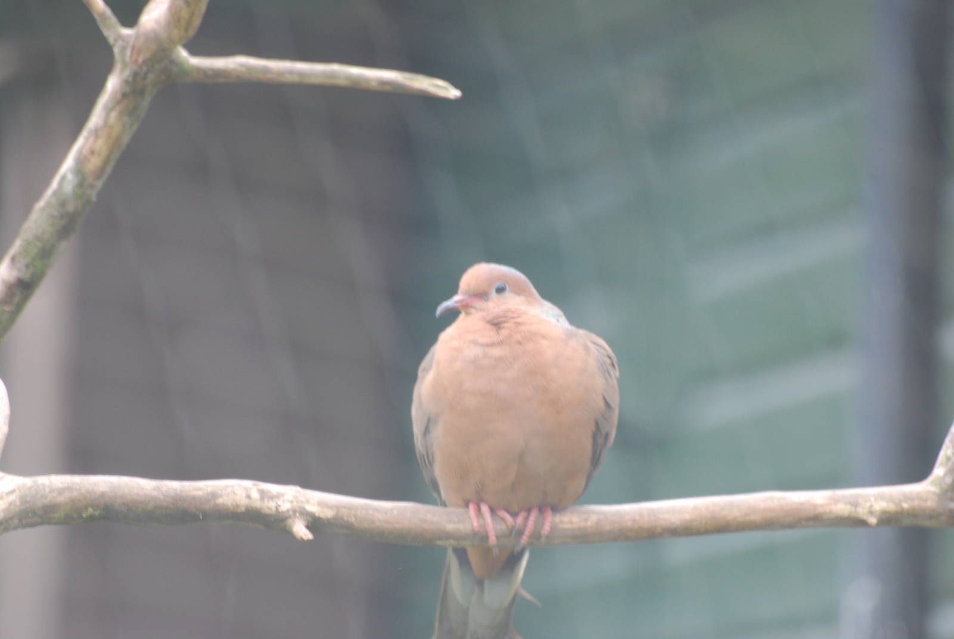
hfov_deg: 4.6
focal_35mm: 450
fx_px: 11939
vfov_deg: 3.1
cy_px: 320
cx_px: 477
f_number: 5.6
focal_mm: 300
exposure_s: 1/80
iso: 400
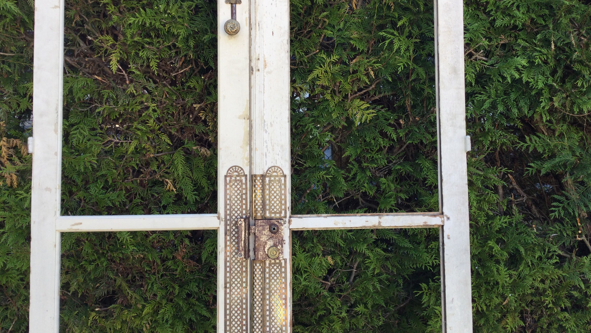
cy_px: 134
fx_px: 533
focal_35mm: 34
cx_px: 296
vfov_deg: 34.5
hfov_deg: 58.0
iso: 25
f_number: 2.4
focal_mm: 3.3
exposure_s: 1/128
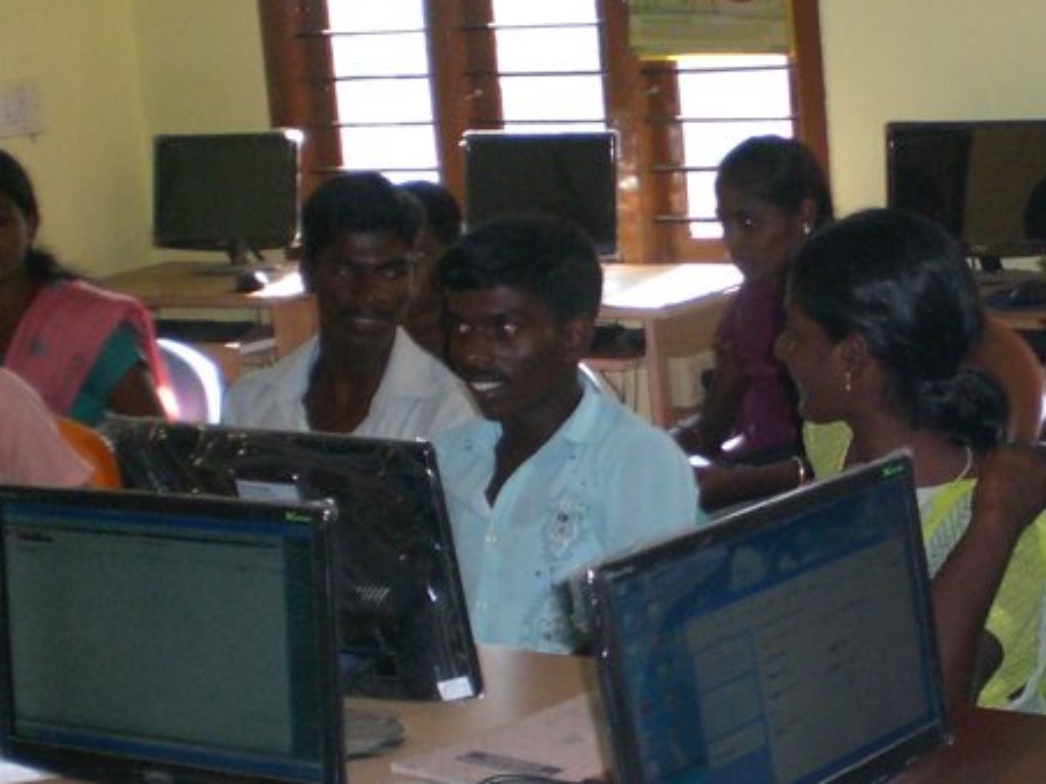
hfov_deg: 22.1
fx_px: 2599
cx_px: 984
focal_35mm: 86
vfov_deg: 17.1
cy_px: 541
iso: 200
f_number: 3.1
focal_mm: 6.3
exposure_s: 1/60
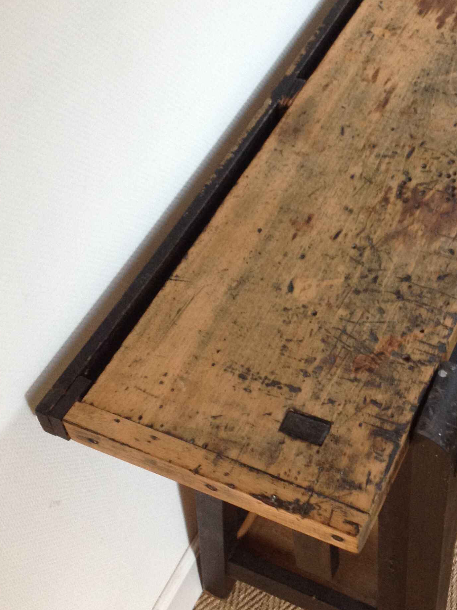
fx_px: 1091
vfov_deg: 31.2
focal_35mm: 62
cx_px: 337
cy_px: 320
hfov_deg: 23.4
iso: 100
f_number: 2.4
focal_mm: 4.28
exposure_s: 1/20
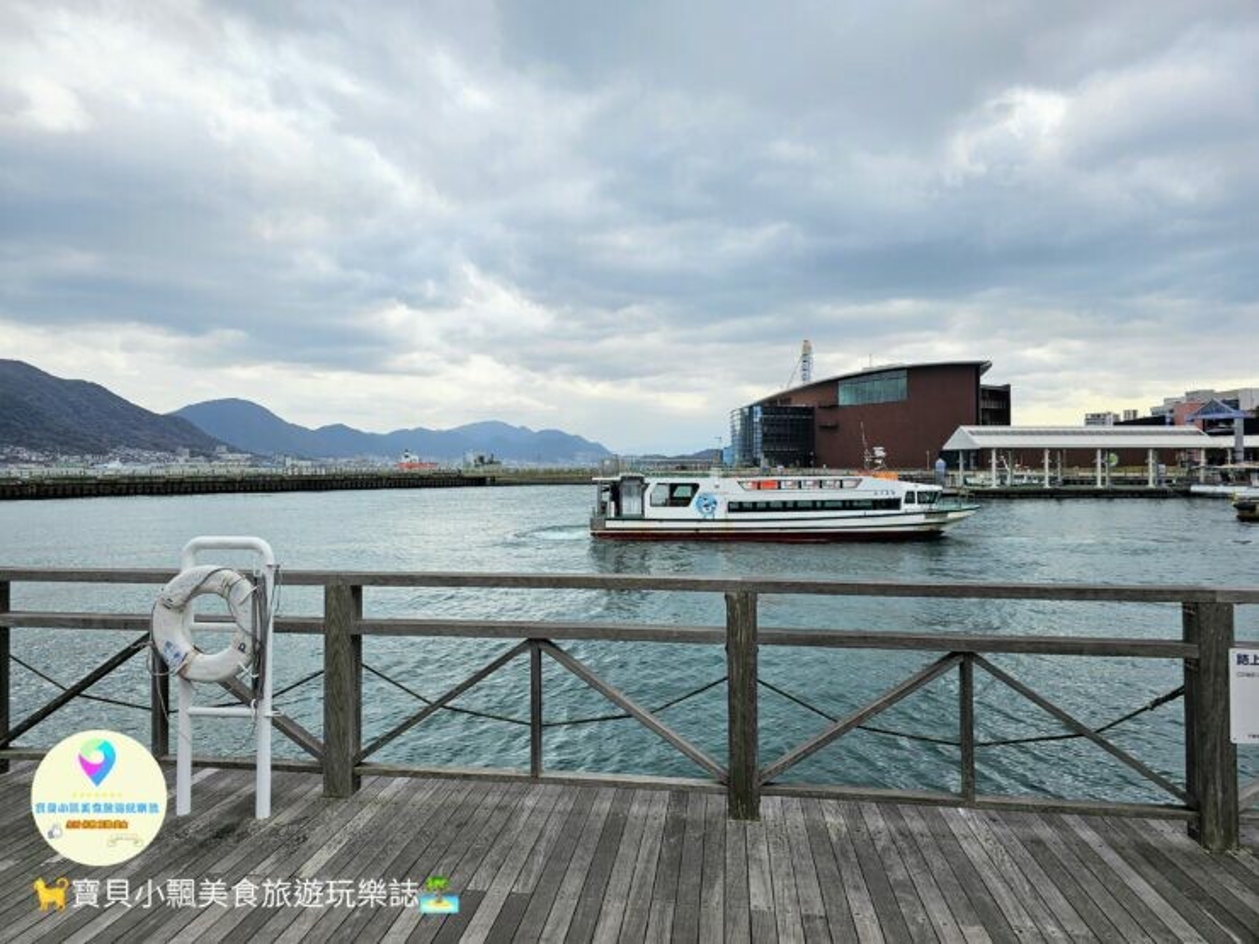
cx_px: 630
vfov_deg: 58.9
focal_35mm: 23
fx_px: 837
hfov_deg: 73.9
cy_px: 472
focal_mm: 6.3
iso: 10
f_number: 1.7
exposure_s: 1/500
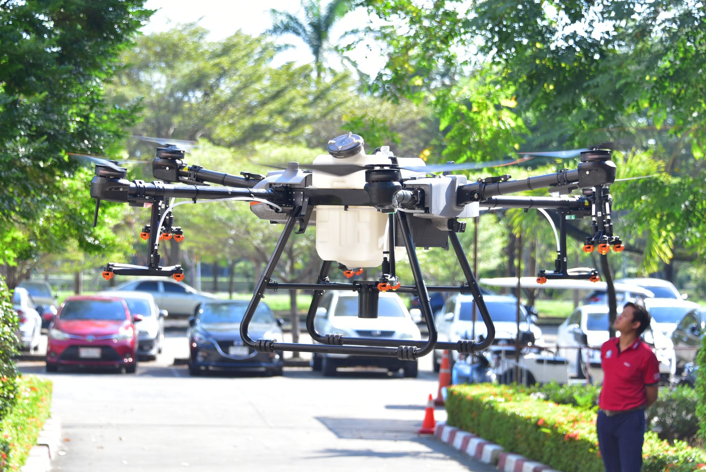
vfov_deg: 12.6
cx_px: 329
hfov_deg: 18.7
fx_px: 2138
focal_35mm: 109
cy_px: 222
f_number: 5.6
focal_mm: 90
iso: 250
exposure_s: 1/250
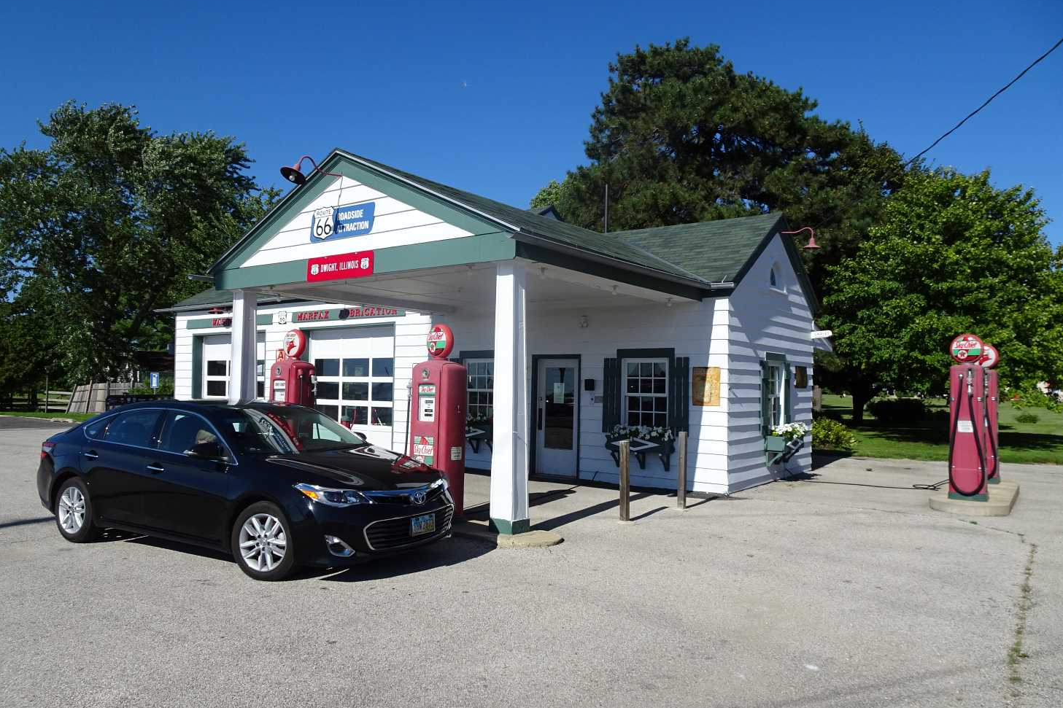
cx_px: 532
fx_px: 738
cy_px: 365
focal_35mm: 25
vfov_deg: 51.3
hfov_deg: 71.5
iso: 80
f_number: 3.5
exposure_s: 1/1250
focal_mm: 4.1
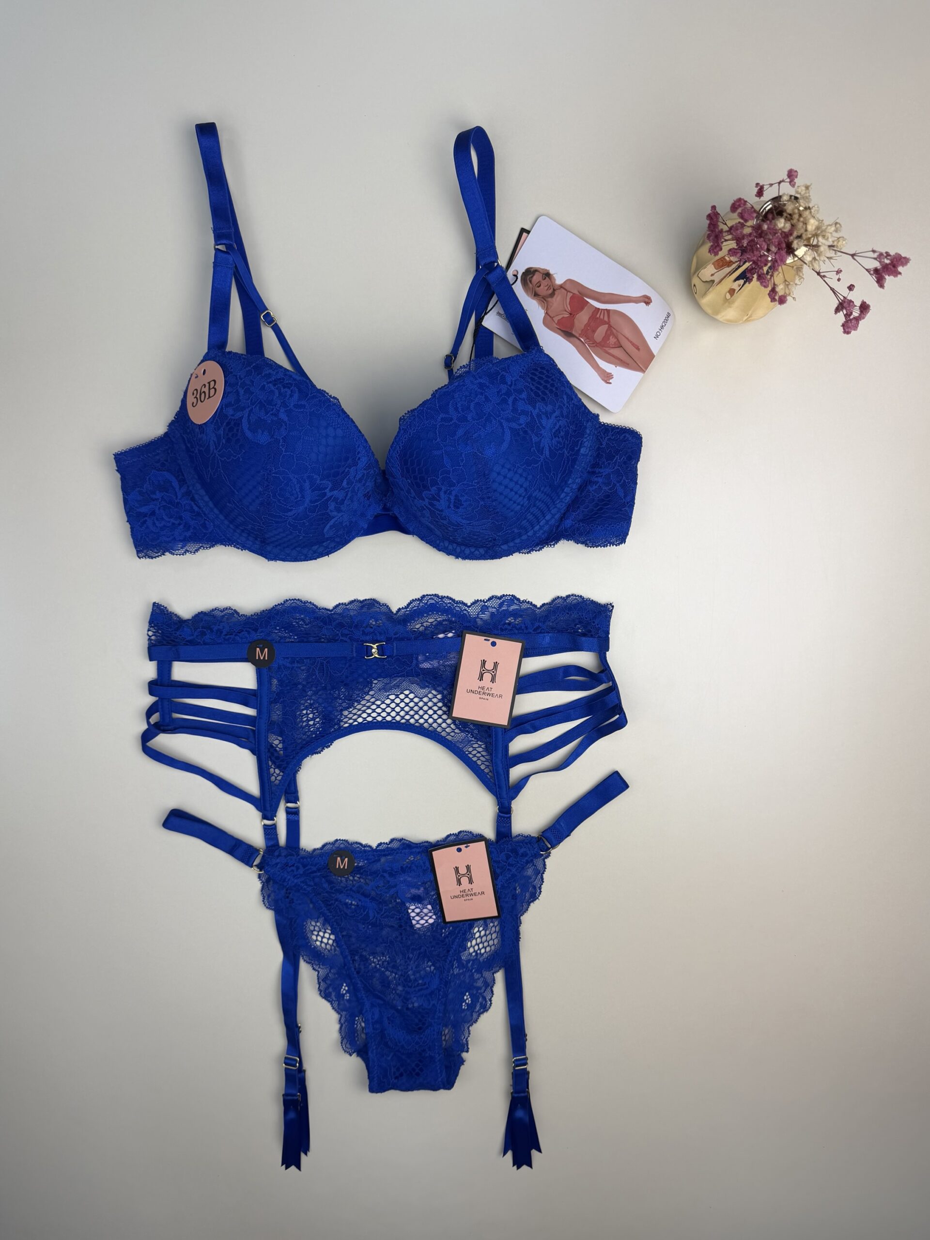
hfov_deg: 56.8
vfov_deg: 71.6
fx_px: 860
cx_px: 465
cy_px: 620
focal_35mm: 24
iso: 80
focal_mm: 6.76
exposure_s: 1/1122
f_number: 1.78
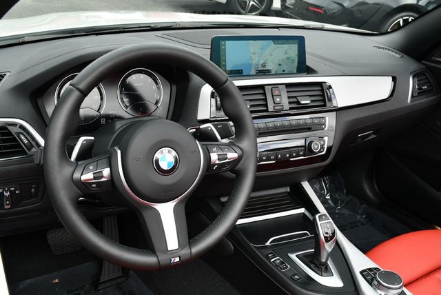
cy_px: 148
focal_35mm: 40
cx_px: 220
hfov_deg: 48.4
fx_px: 490
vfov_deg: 33.5
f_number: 6.3
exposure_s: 1/250
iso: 200
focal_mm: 20
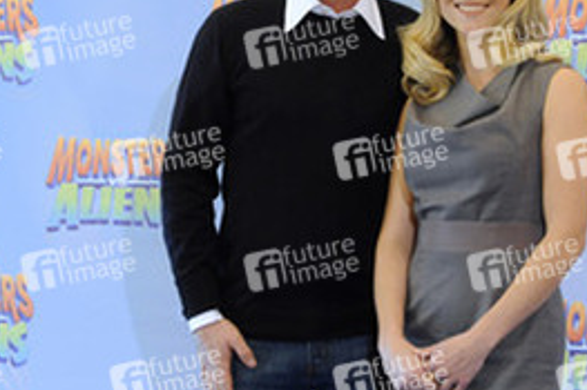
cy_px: 98
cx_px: 331
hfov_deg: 12.6
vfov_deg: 8.4
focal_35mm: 163
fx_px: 2656
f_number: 5.6
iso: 4000
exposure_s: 1/160
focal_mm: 95
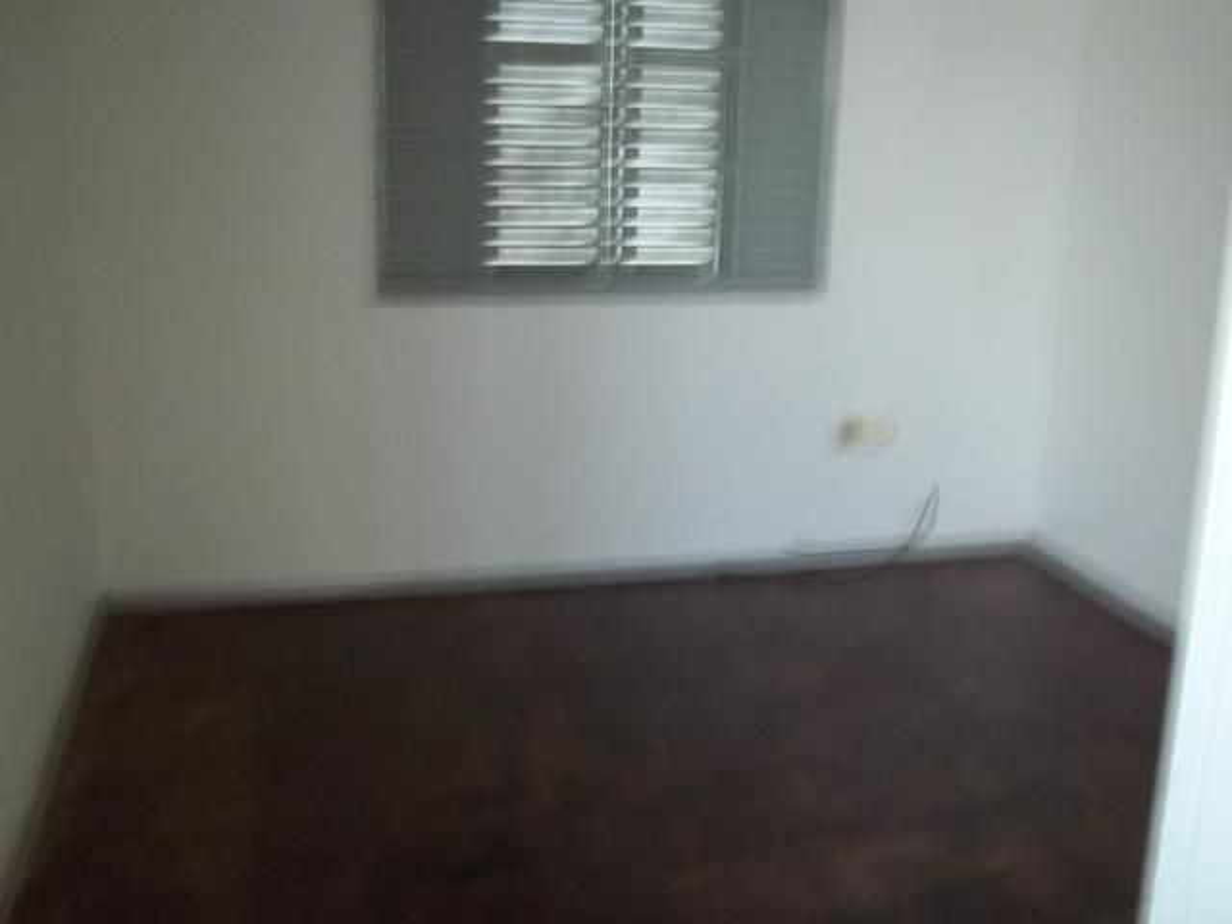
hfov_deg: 51.4
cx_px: 616
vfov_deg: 39.7
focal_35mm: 36
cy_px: 462
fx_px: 1281
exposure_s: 1/8
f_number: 3.1
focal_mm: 6.5
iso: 255
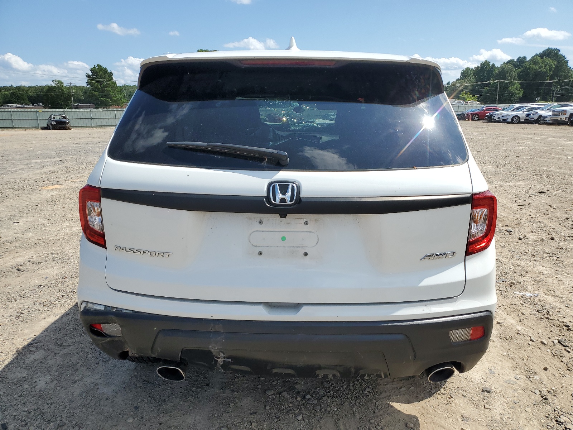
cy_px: 215
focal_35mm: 26
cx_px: 286
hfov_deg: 67.3
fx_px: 430
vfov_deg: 53.1
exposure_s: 1/3333
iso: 50
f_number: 1.5
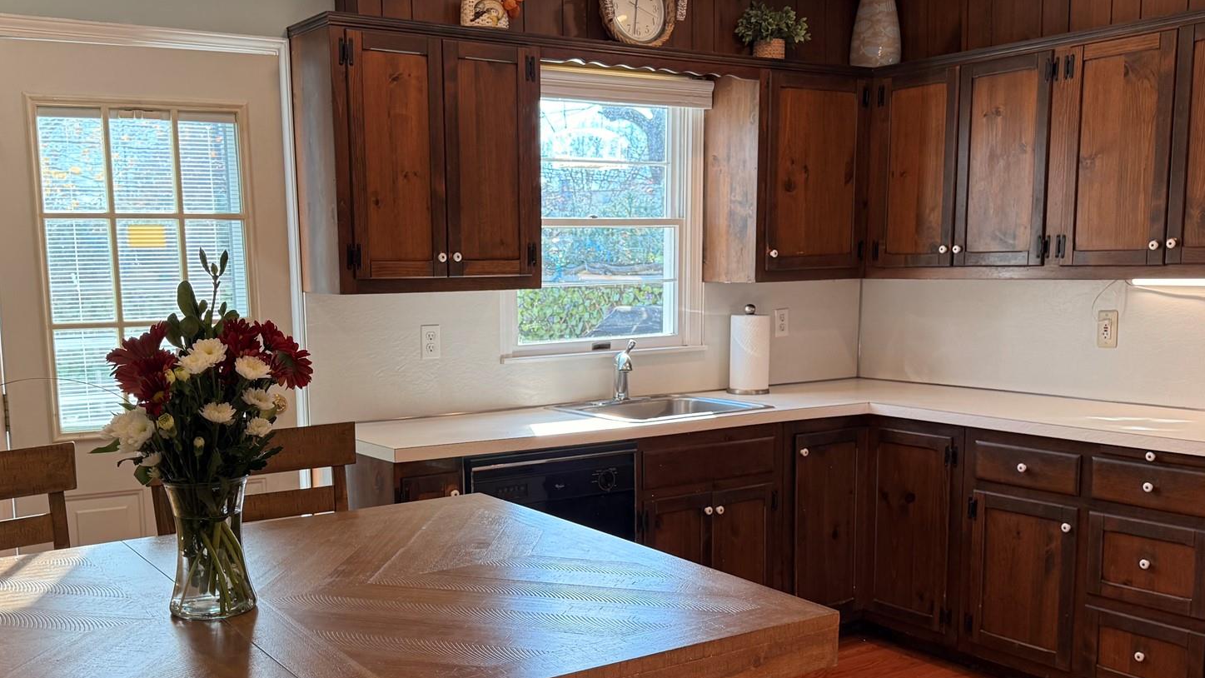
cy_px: 437
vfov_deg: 31.8
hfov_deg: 53.9
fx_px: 1182
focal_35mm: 37
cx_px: 532
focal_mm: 6.76
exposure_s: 1/235
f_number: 1.78
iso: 125
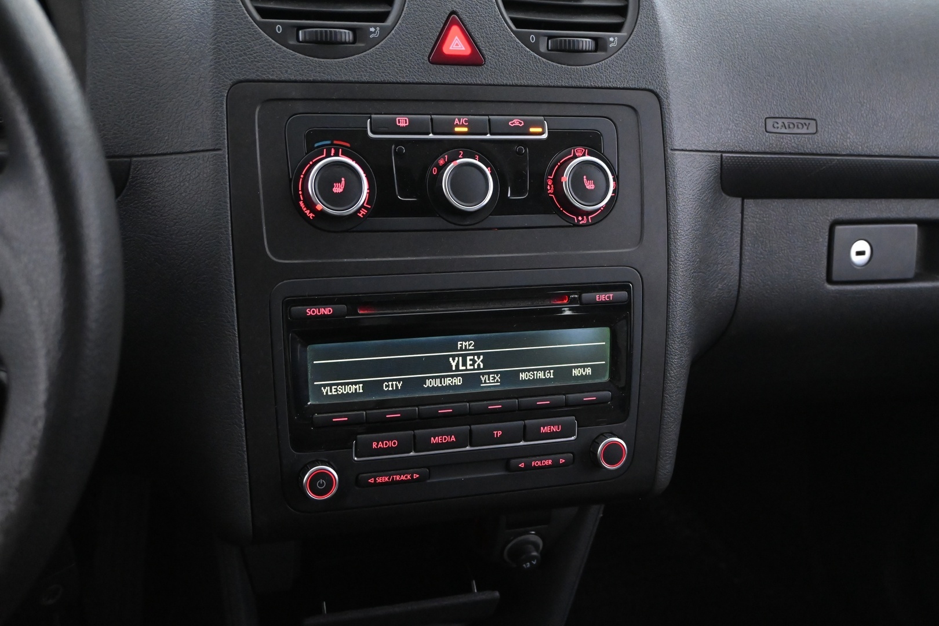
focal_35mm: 39
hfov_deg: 49.6
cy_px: 313
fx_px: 1017
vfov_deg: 34.2
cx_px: 470
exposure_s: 1/40
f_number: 4.5
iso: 6400
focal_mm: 26
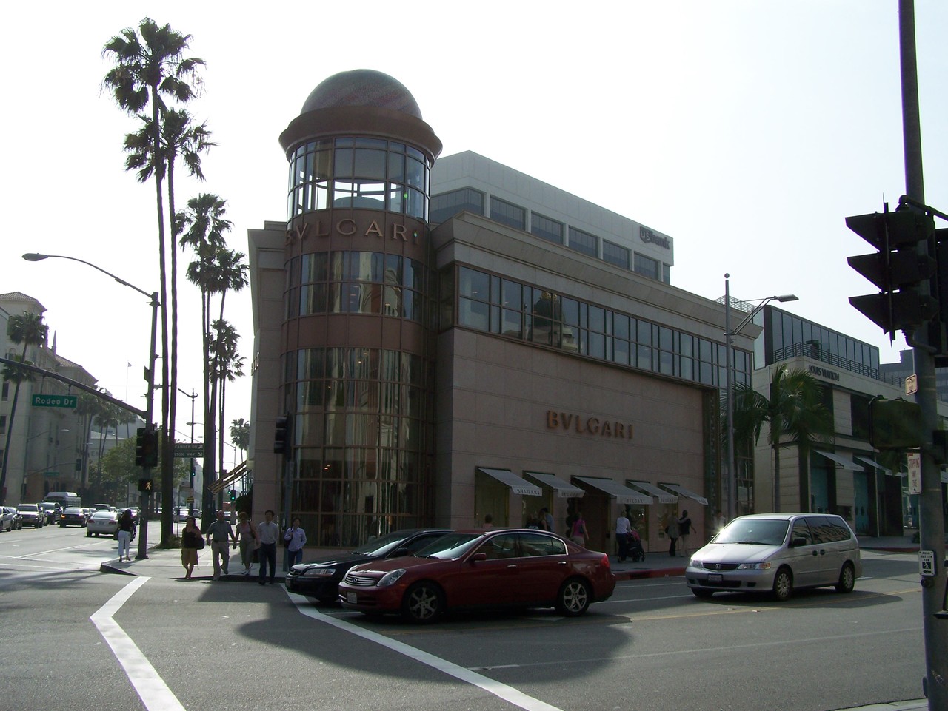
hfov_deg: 49.0
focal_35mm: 38
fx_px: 1041
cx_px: 474
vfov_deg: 37.7
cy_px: 356
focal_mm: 6.3
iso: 80
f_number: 5.6
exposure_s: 1/800
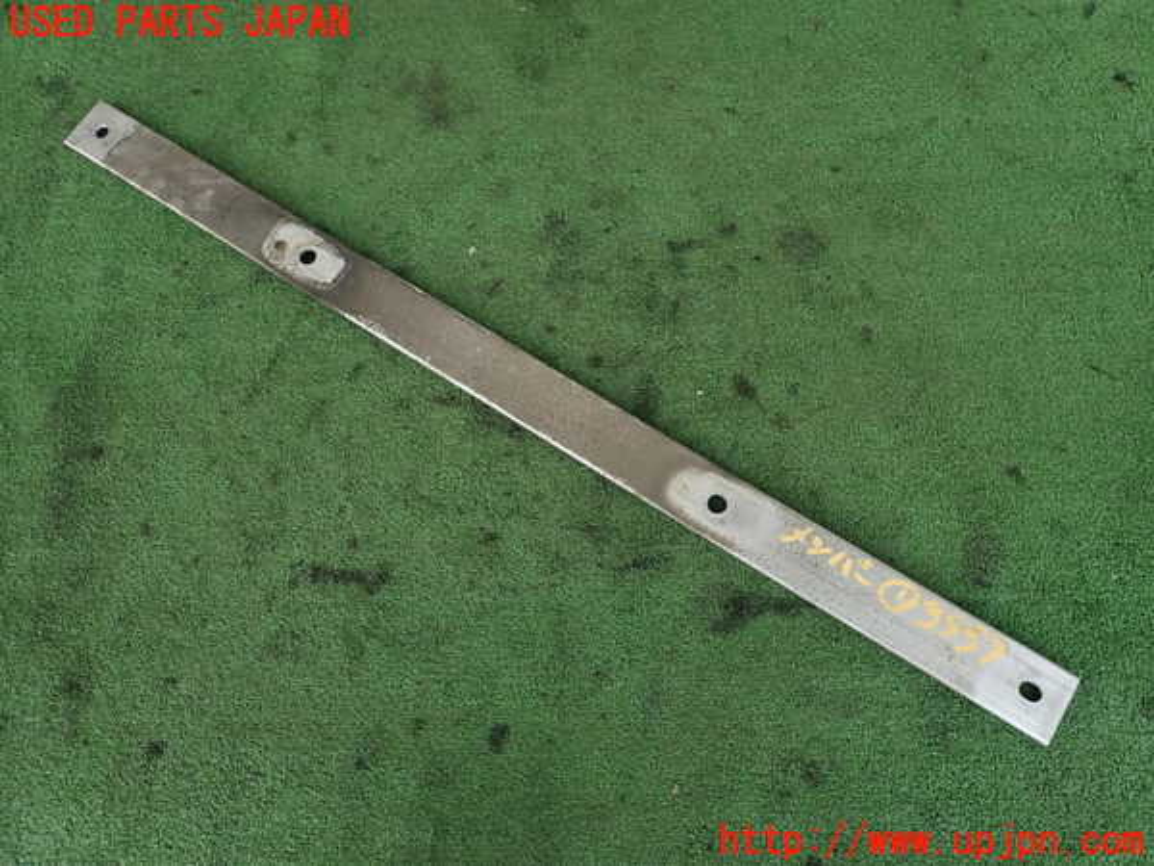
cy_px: 433
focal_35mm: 25
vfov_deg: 54.9
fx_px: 833
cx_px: 577
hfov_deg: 69.4
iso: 100
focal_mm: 4.5
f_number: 2.8
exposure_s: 1/125
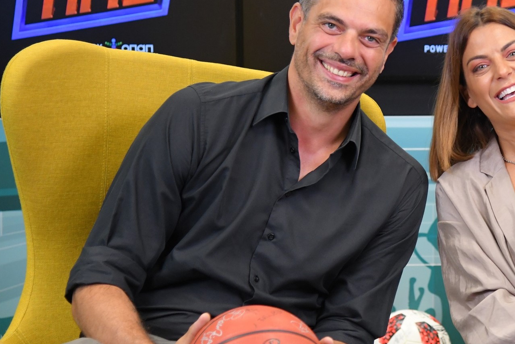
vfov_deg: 10.0
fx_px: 1960
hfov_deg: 14.8
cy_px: 180
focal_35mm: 137
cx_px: 446
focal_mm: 75
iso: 2000
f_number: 4
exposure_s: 1/250
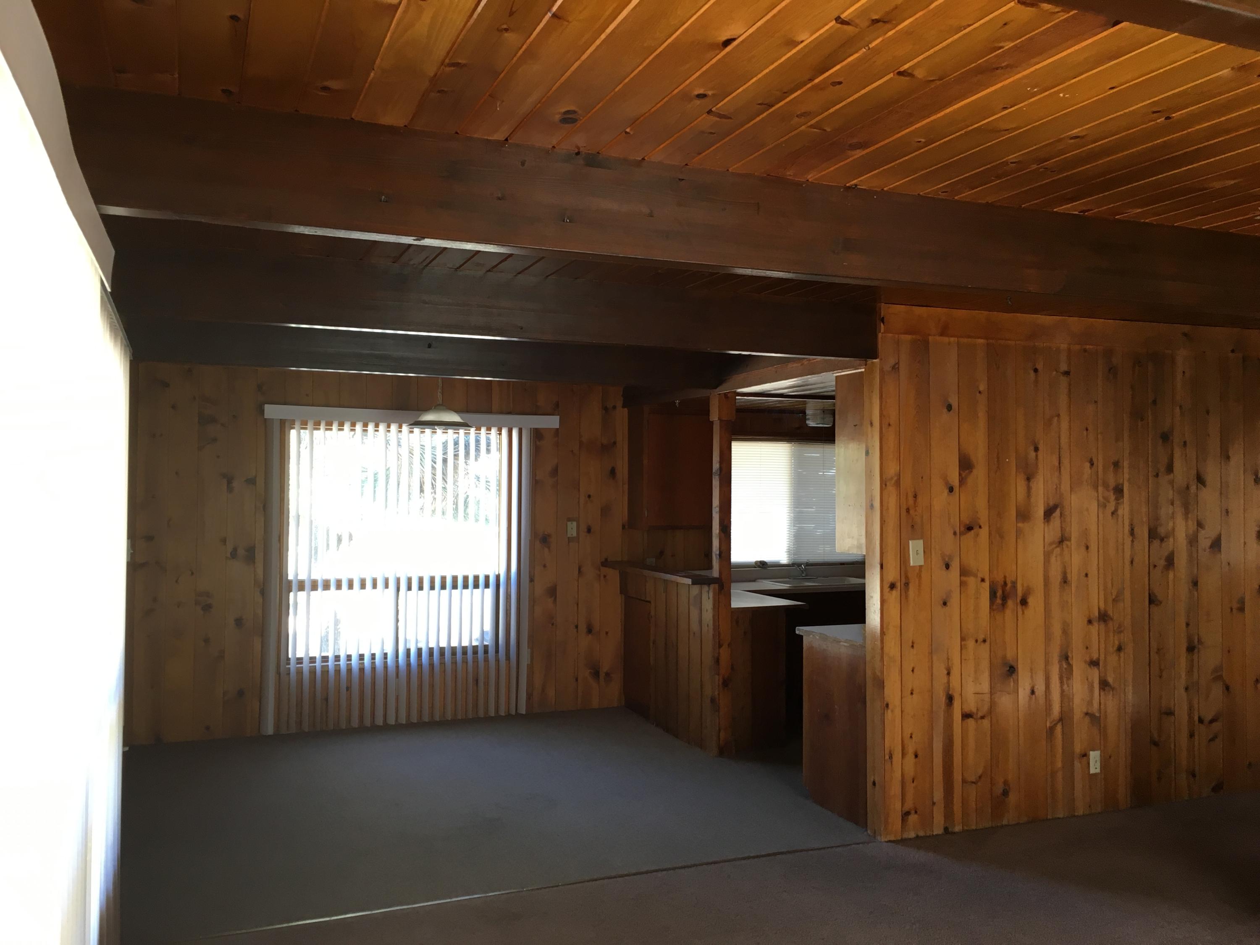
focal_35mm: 29
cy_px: 472
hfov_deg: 61.7
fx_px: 1056
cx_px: 630
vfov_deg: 48.2
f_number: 2.2
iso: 25
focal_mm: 4.15
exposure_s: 1/30
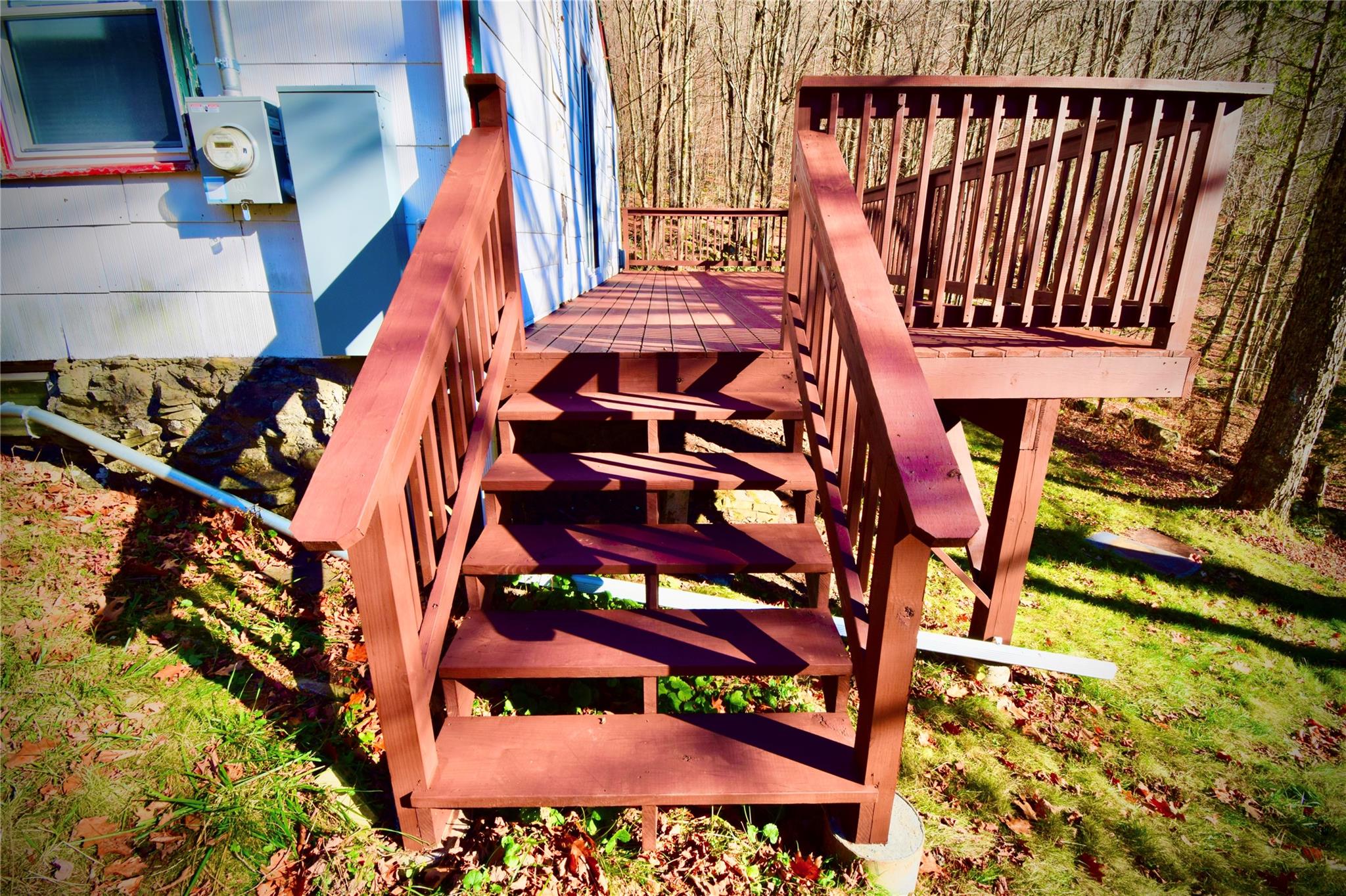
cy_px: 448
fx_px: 561
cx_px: 673
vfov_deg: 77.3
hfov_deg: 100.4
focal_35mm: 15
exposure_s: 1/50
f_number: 13
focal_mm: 10
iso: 100
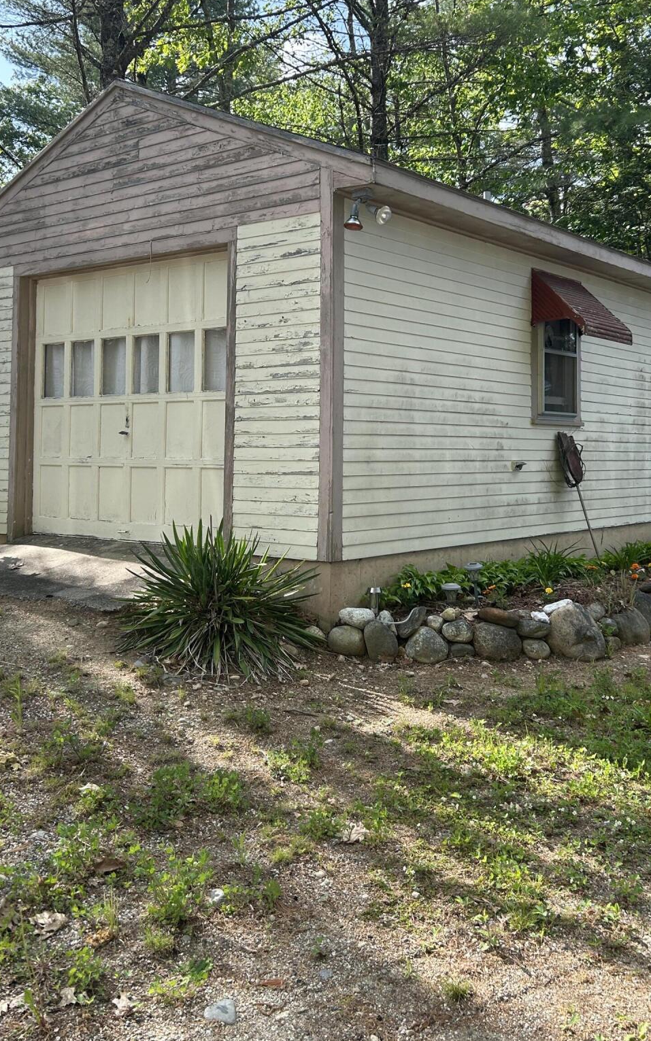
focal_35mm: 36
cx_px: 364
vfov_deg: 53.5
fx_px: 1022
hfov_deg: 35.3
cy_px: 400
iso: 50
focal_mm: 5.7
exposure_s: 1/1000
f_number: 1.5
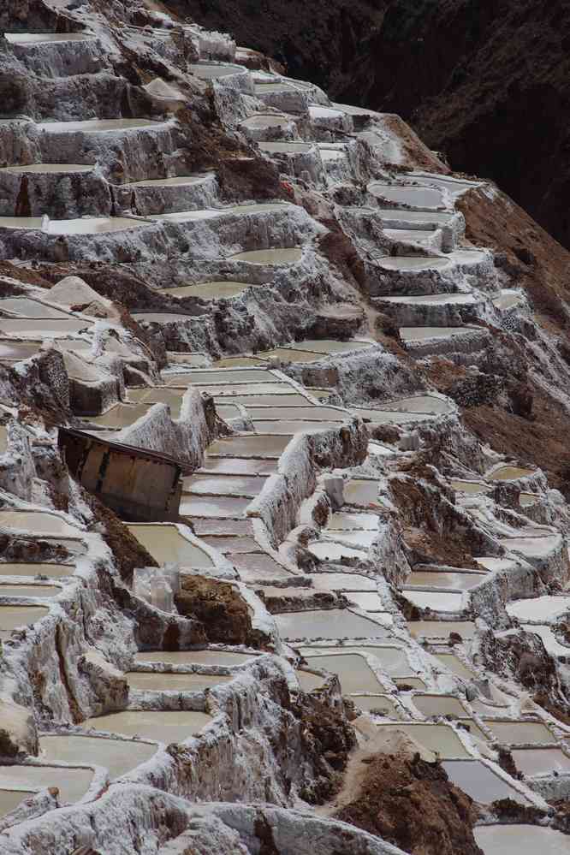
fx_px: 6768
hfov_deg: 4.8
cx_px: 285
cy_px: 428
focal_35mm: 285
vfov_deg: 7.2
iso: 200
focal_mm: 190
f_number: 11
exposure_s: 1/400
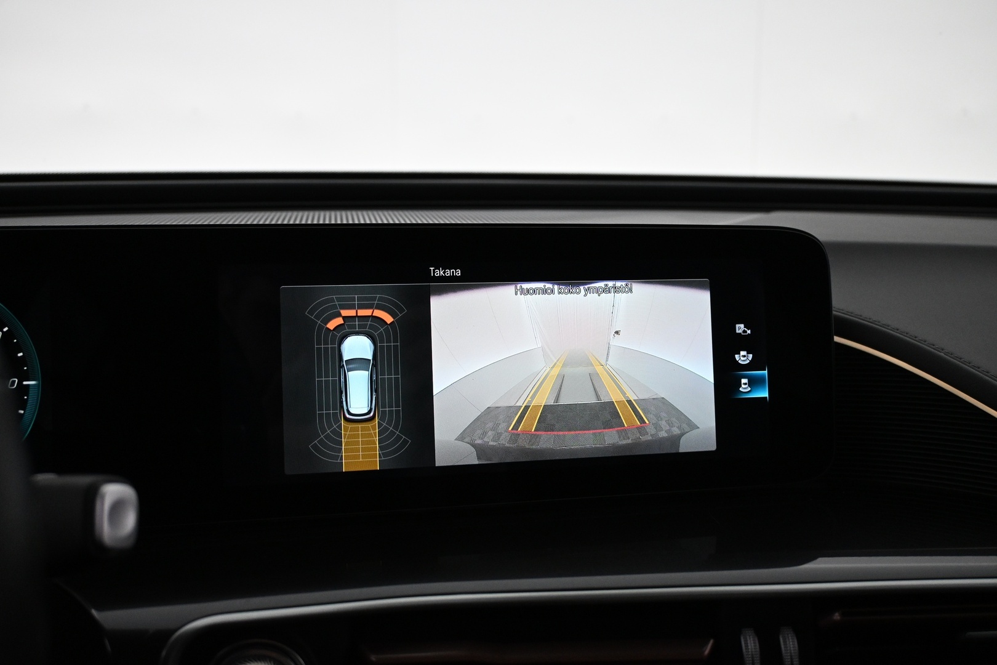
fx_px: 831
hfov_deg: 61.9
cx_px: 498
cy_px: 332
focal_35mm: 30
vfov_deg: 43.6
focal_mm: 20
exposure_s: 1/100
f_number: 3.8
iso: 1600
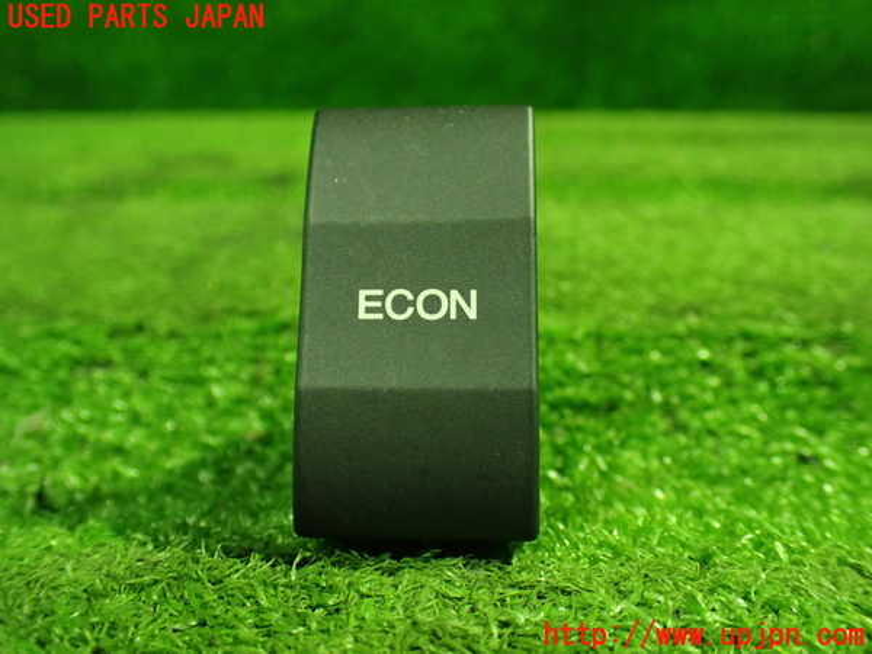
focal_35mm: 30
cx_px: 436
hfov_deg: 60.0
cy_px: 327
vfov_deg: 46.8
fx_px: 756
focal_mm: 5.4
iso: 1000
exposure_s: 1/30
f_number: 2.3
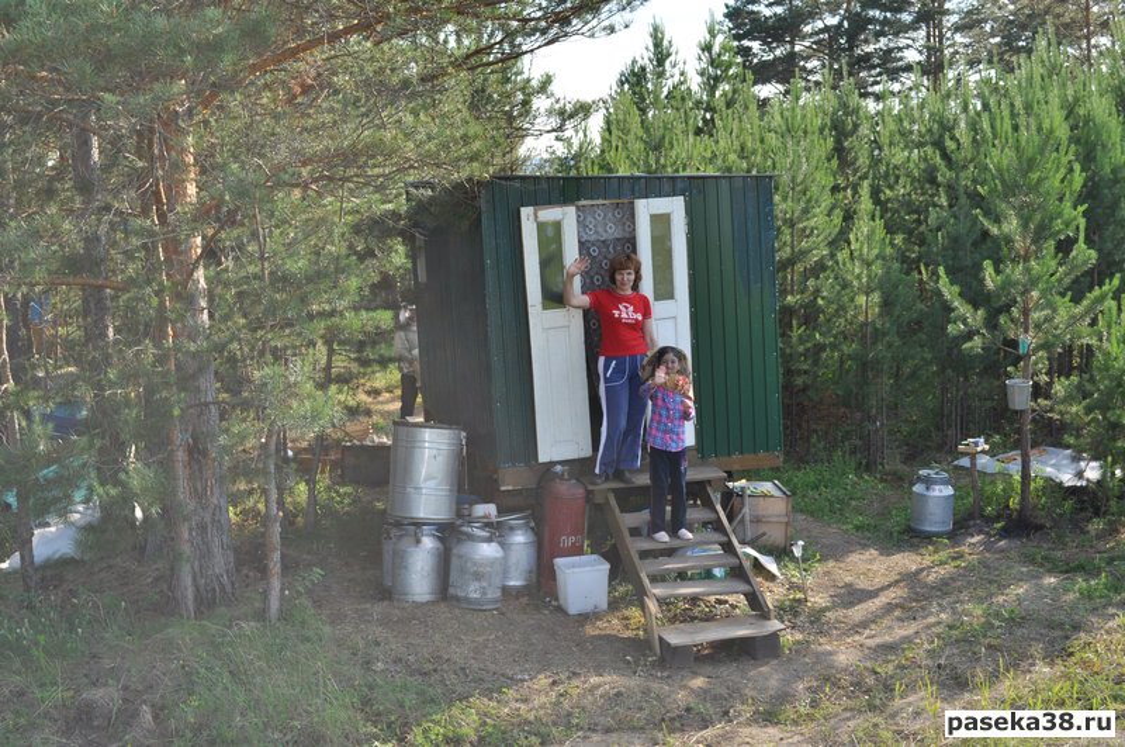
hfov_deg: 37.9
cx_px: 562
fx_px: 1638
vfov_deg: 25.7
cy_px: 374
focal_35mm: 52
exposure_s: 1/200
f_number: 7.1
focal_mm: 35
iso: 200
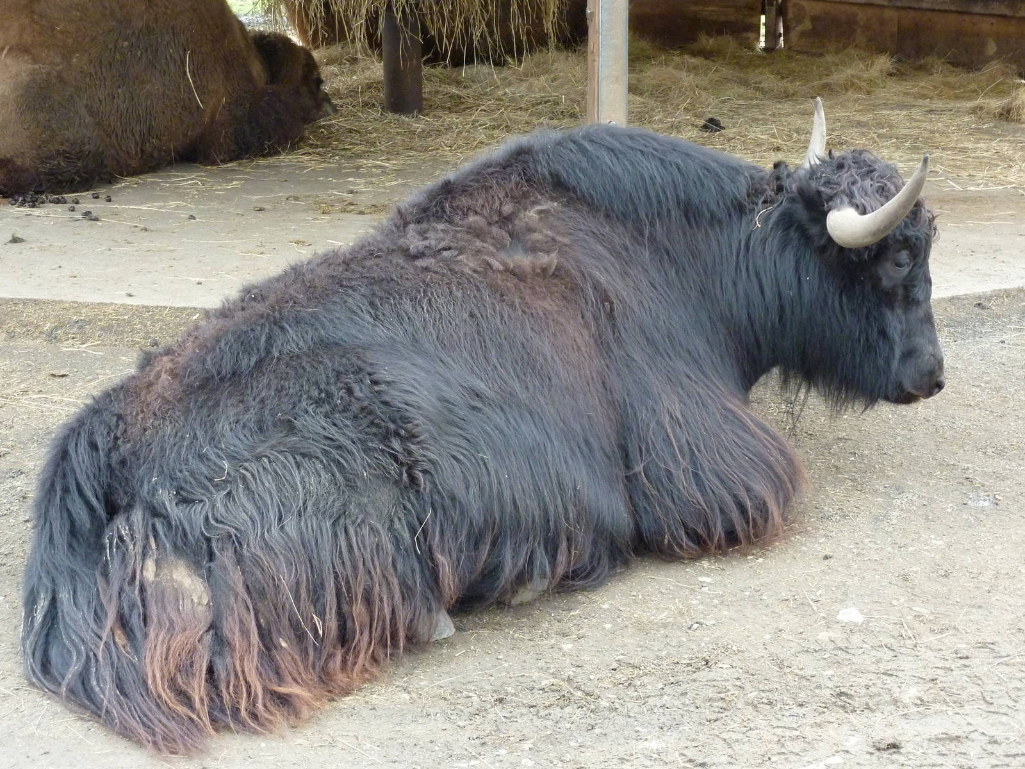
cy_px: 384
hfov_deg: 32.7
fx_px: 1747
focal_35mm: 59
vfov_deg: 24.8
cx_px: 512
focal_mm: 9.7
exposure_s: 1/200
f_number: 3.9
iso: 400
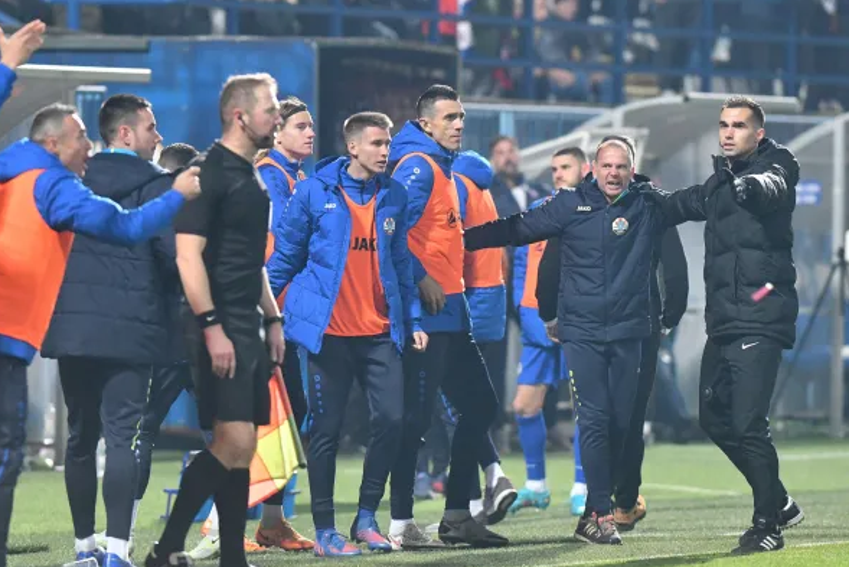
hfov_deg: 5.3
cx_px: 333
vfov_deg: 3.6
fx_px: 9128
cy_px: 284
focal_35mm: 387
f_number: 4
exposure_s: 1/640
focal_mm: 300
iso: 4000
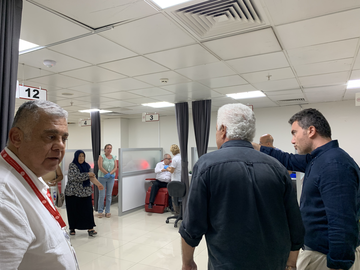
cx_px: 180
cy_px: 135
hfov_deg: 67.3
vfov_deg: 53.1
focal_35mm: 26
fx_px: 270
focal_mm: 4.25
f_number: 1.8
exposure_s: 1/74
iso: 100
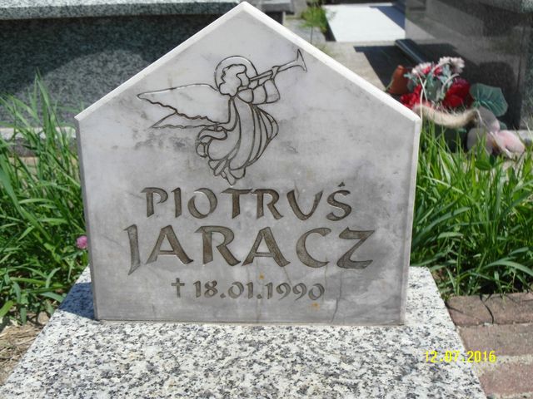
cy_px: 200
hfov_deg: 44.8
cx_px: 266
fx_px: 647
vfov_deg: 34.3
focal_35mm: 42
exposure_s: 1/1500
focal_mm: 9.1
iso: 80
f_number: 3.2
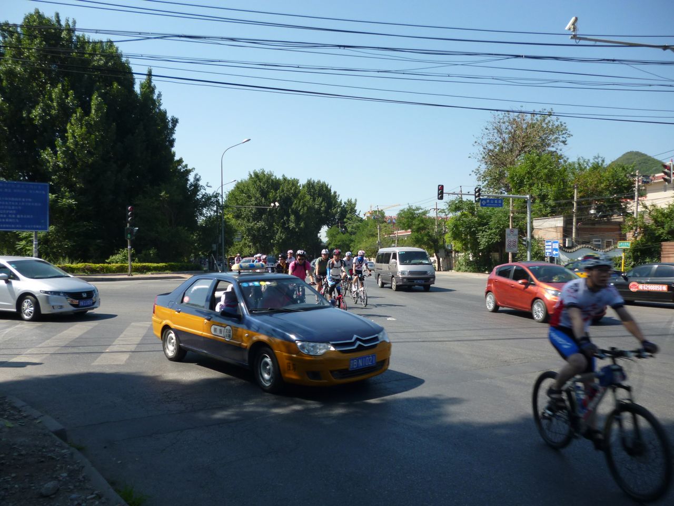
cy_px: 253
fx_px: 545
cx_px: 337
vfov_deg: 49.7
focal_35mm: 28
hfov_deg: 63.4
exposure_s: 1/80
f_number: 9
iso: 100
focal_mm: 5
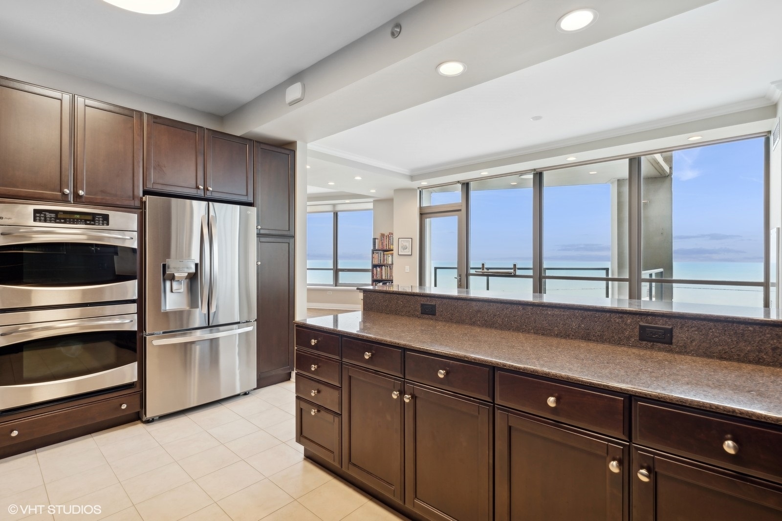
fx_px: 369
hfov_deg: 93.3
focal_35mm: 17
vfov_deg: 70.4
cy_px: 260
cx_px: 391
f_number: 8
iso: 320
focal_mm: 17
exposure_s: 1/25
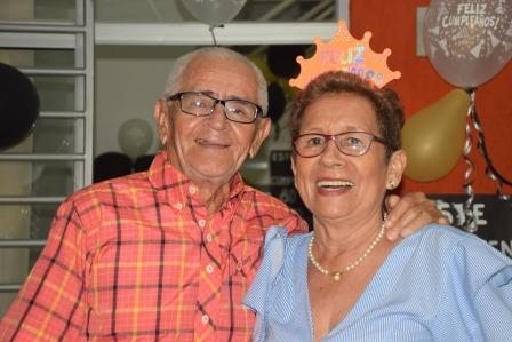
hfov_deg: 27.0
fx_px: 1067
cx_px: 256
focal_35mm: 75
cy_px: 171
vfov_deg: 18.2
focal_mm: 50
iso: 400
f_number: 4.8
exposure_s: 1/80
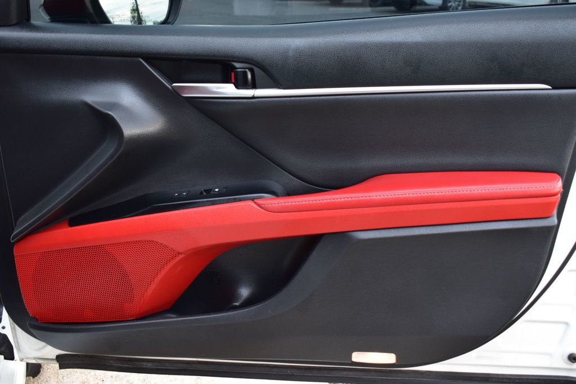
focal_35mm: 39
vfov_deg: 34.2
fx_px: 624
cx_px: 288
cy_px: 192
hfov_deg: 49.6
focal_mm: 26
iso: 500
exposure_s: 1/15
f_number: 6.3
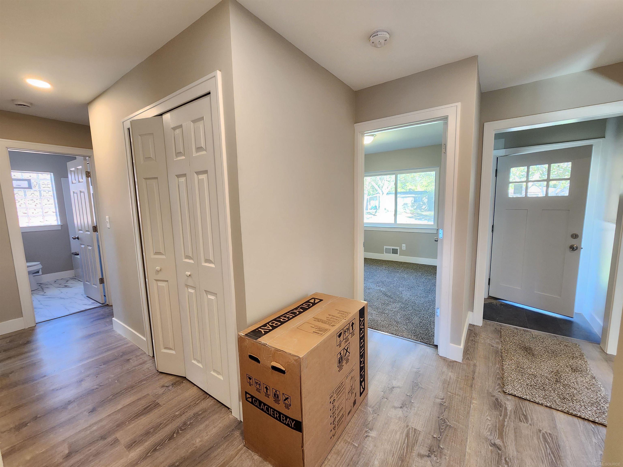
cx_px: 312
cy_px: 234
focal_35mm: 13
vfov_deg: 89.9
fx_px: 234
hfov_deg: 106.2
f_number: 2.2
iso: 250
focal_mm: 2.2
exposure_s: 1/60
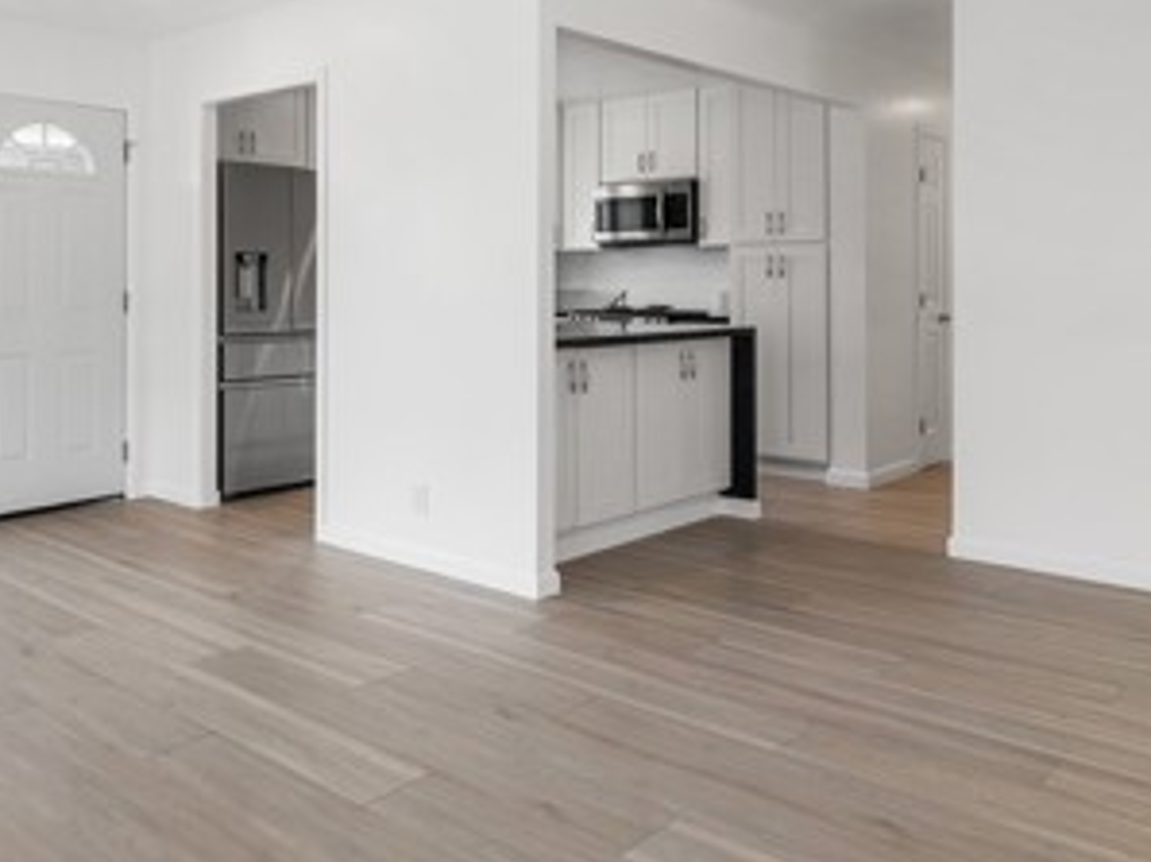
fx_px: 1030
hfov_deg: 57.5
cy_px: 265
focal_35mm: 31
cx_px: 417
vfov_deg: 44.5
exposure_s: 1/250
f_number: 7.1
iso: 320
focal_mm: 10
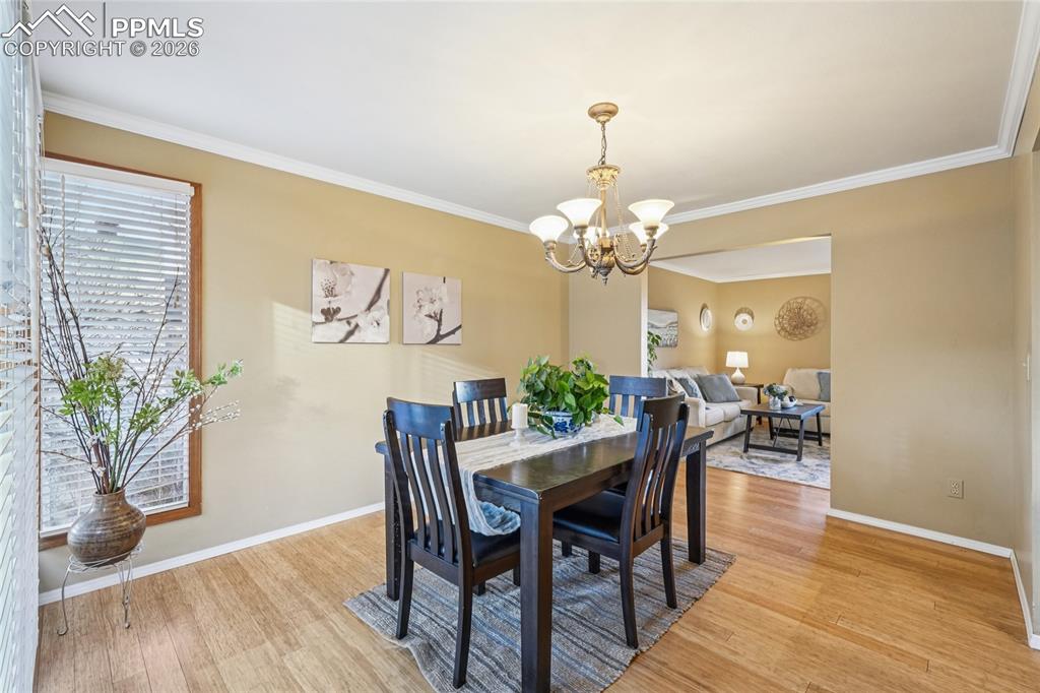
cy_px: 346
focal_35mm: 15
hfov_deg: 100.4
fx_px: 433
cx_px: 520
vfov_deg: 77.3
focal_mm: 10
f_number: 8
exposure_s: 1/1.67
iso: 800
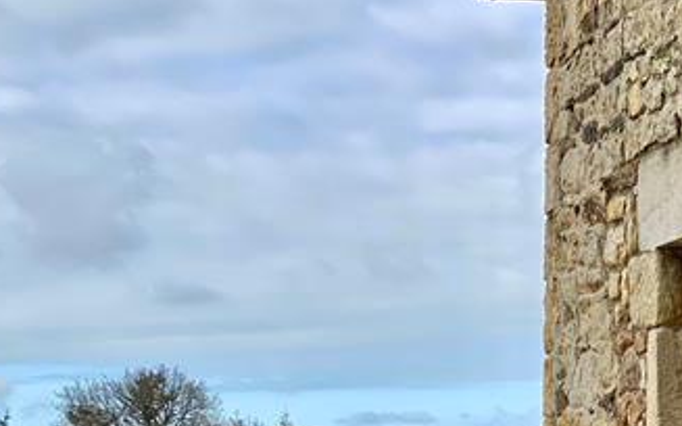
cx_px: 473
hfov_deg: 15.4
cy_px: 585
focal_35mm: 135
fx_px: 2508
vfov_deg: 9.5
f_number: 2
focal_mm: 6
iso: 20
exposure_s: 1/648
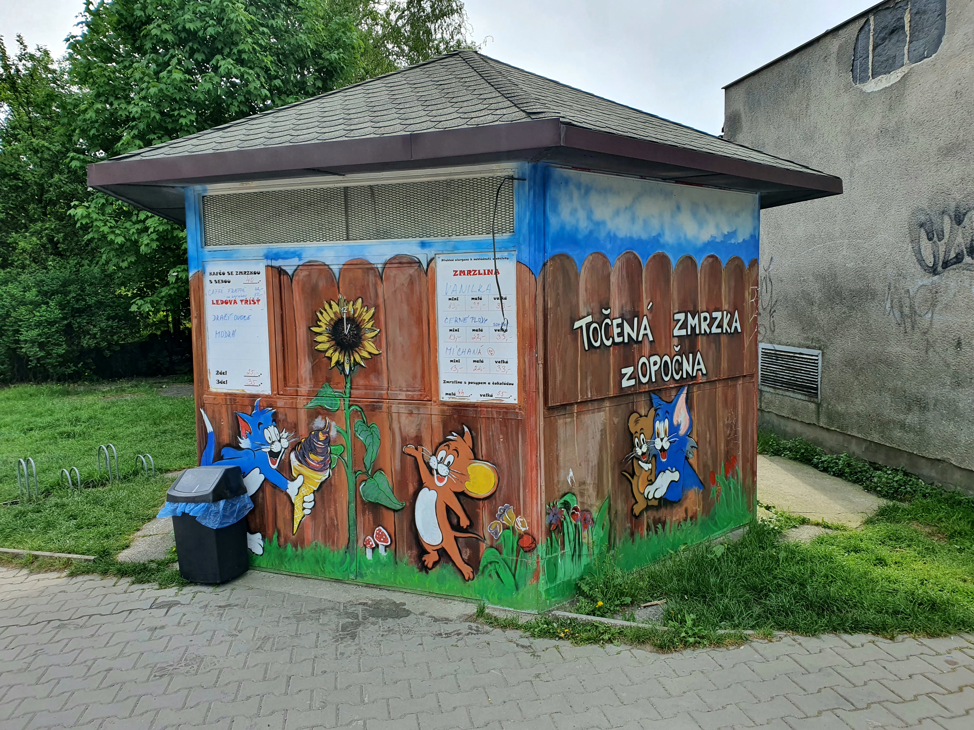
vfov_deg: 53.1
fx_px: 732
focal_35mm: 26
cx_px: 487
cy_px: 365
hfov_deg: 67.3
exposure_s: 1/909
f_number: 2.4
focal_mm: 4.3
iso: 50
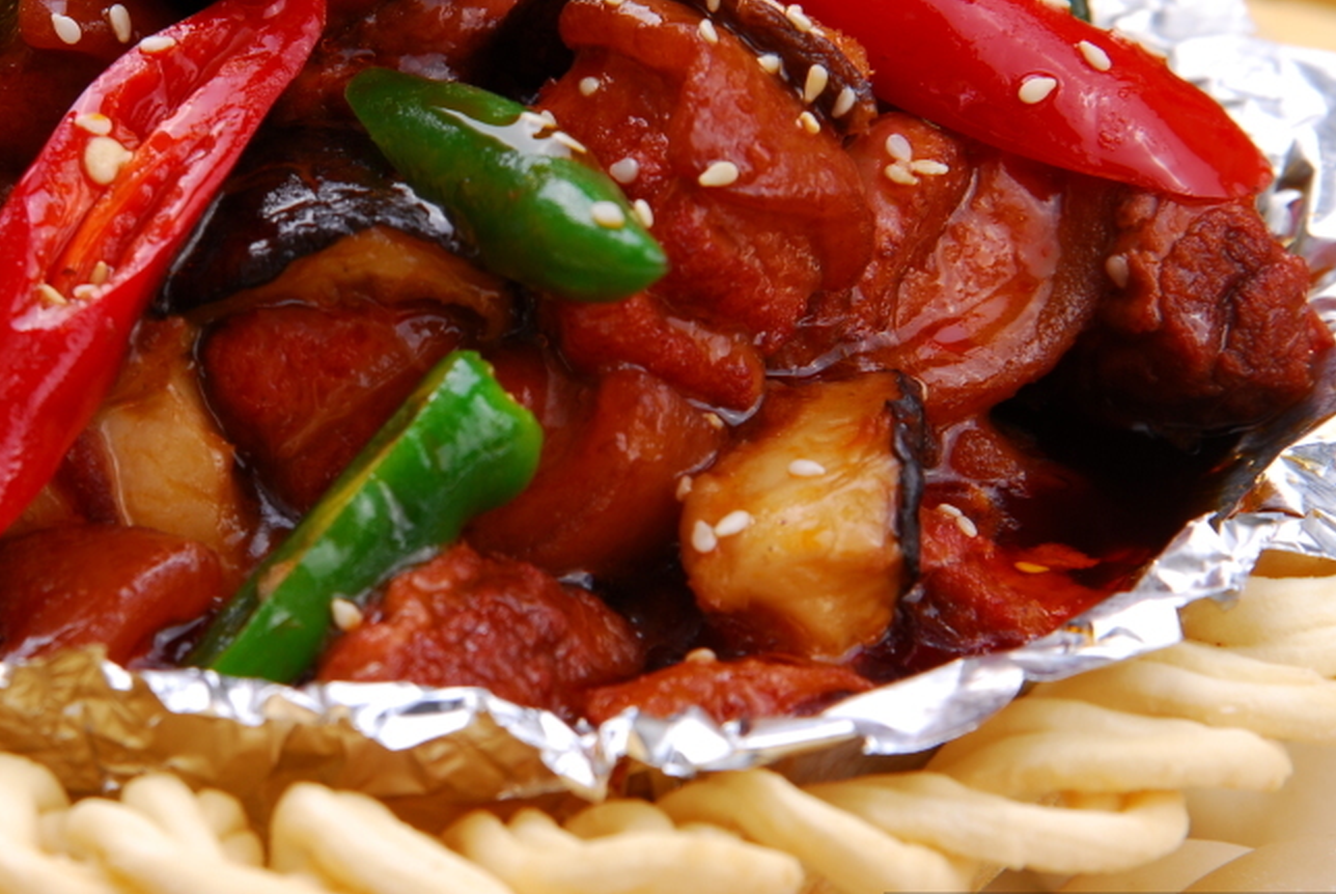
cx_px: 313
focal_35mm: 203
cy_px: 244
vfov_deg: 6.8
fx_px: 7534
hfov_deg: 10.1
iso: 100
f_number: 9
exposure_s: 1/160
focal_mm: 85
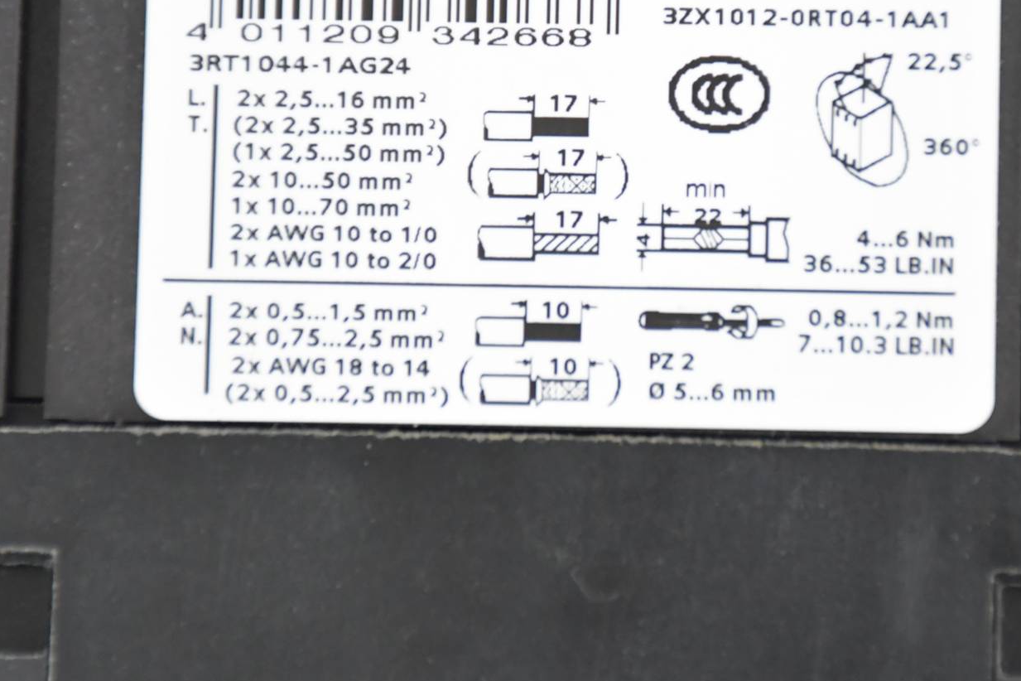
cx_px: 614
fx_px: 10436
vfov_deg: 3.7
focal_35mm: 368
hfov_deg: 5.6
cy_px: 143
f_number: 5.6
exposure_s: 1/250
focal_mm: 140
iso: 3200
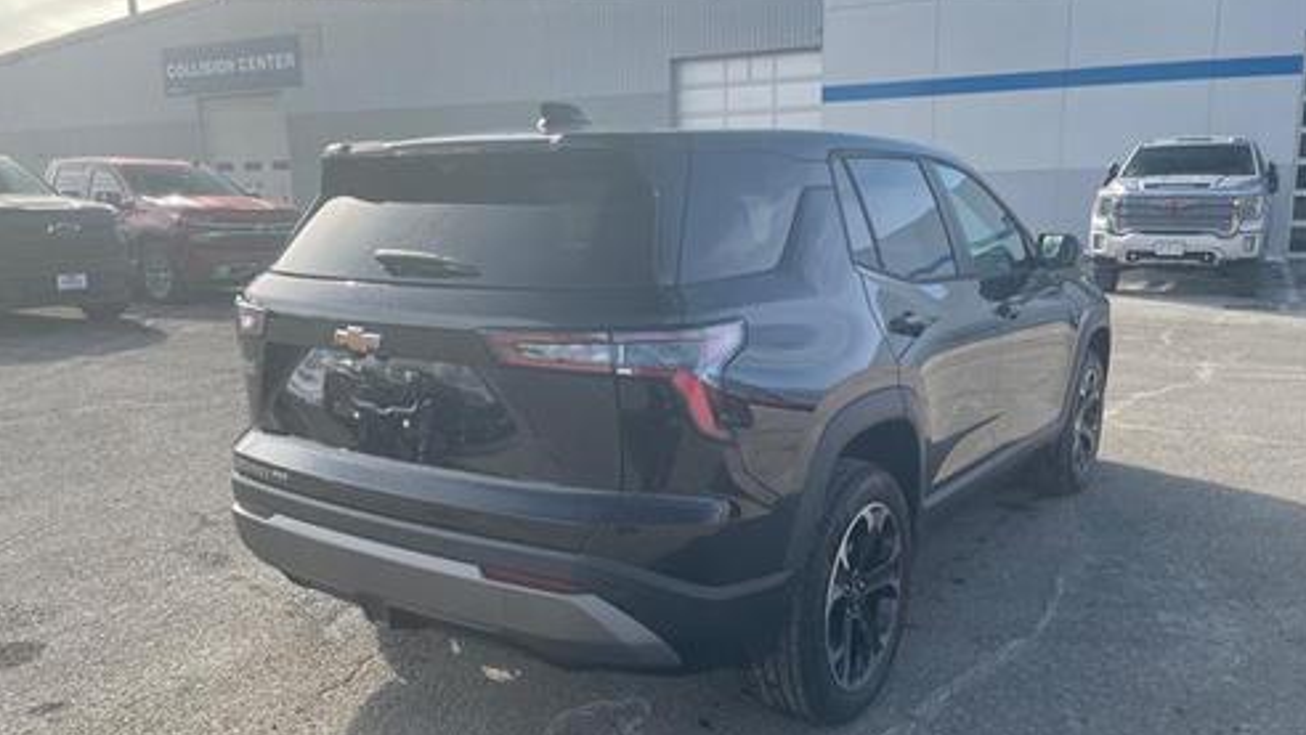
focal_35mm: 29
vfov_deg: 40.2
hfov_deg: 66.1
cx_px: 645
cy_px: 401
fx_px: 1004
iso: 32
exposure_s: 1/842
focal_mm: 4.2
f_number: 1.6
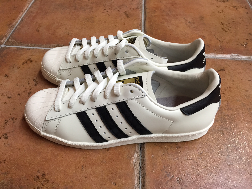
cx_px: 126
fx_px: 211
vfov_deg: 48.2
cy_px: 94
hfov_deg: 61.7
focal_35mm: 29
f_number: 2.2
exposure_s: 1/30
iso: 40
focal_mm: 4.15
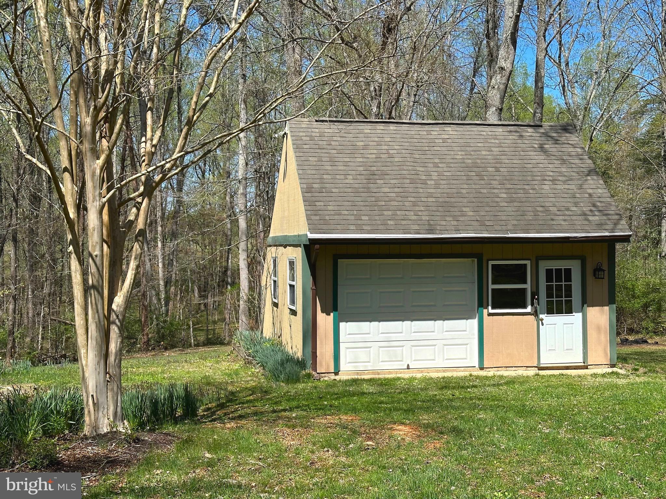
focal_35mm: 48
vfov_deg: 30.3
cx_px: 333
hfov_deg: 39.7
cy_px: 250
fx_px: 924
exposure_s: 1/5000
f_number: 1.78
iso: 64
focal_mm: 6.86
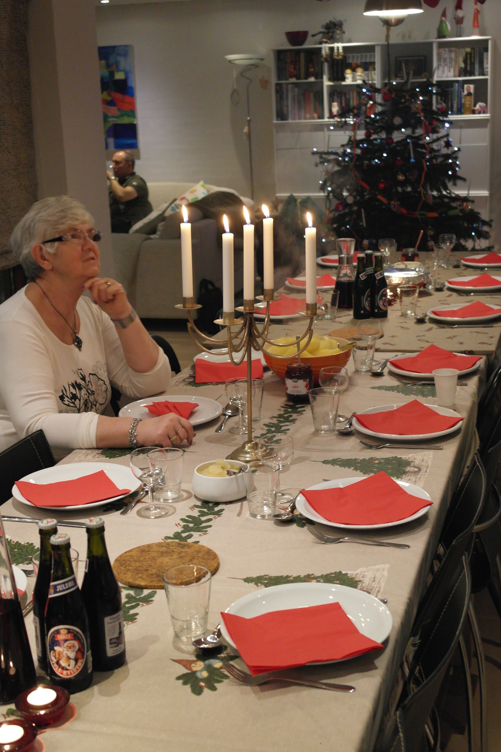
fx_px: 1106
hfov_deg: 25.5
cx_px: 250
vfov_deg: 37.5
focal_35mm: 53
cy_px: 376
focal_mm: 35
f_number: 4.5
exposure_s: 1/25
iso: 1600
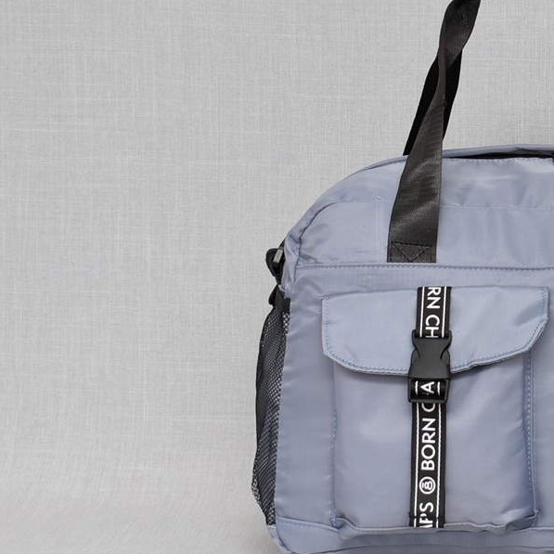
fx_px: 1684
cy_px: 244
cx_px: 566
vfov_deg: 18.7
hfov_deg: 18.2
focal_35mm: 93
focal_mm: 34
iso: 100
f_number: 5.6
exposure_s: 1/60
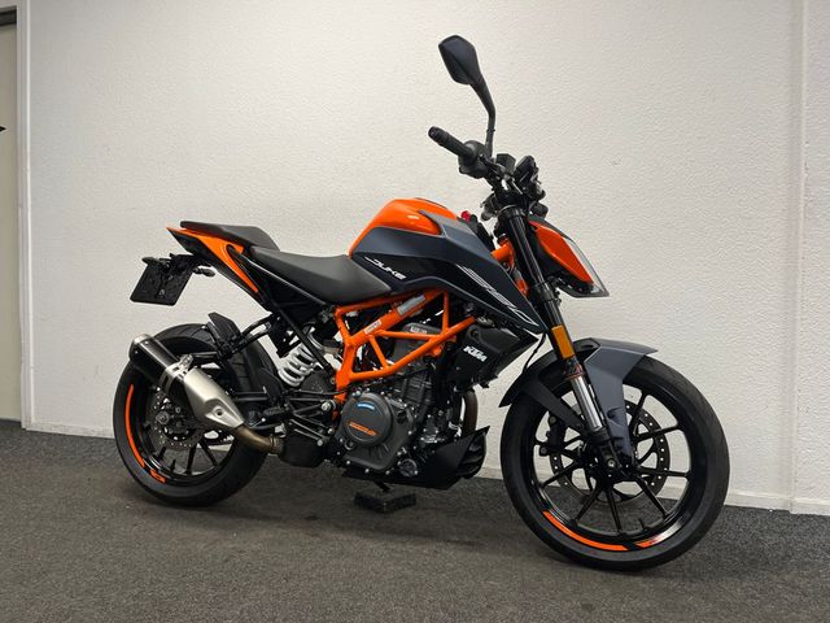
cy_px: 312
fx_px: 623
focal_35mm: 26
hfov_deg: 67.3
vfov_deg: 53.1
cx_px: 415
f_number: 1.6
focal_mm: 5.1
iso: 125
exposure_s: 1/100
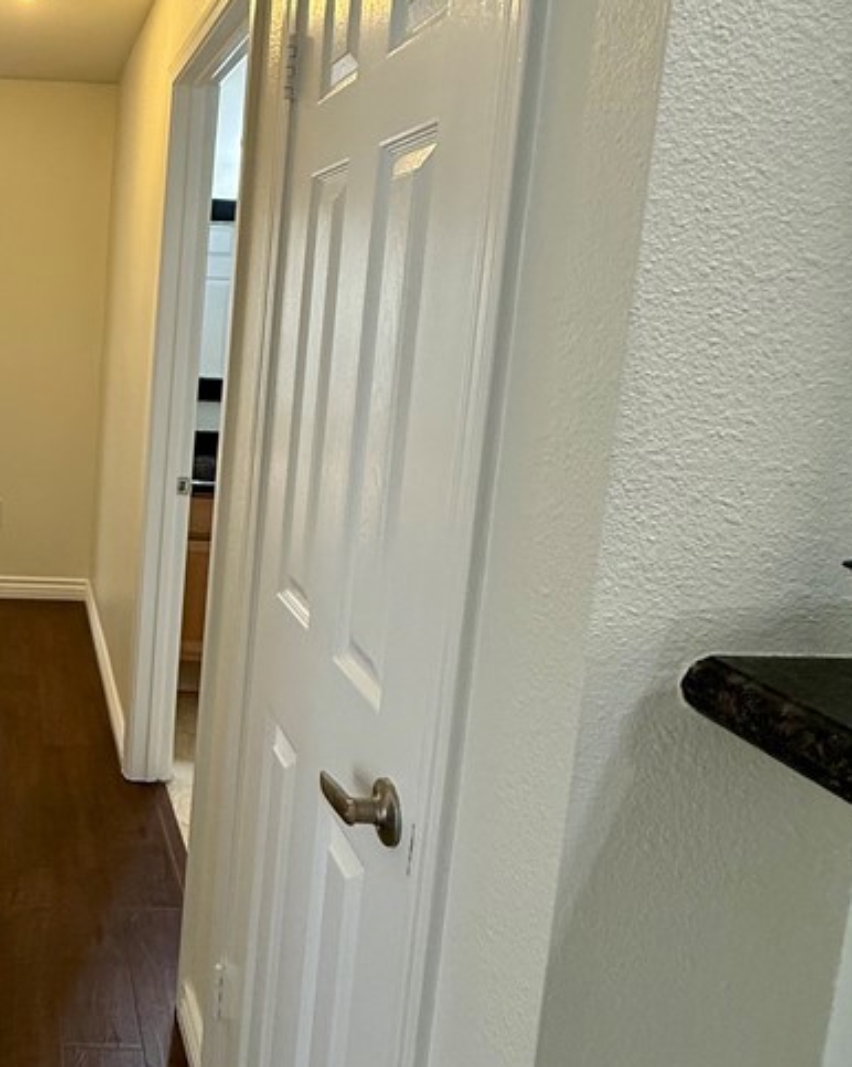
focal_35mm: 29
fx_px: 915
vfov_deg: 59.8
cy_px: 415
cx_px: 18
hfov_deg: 43.5
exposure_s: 1/120
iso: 200
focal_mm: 2.22
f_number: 2.2
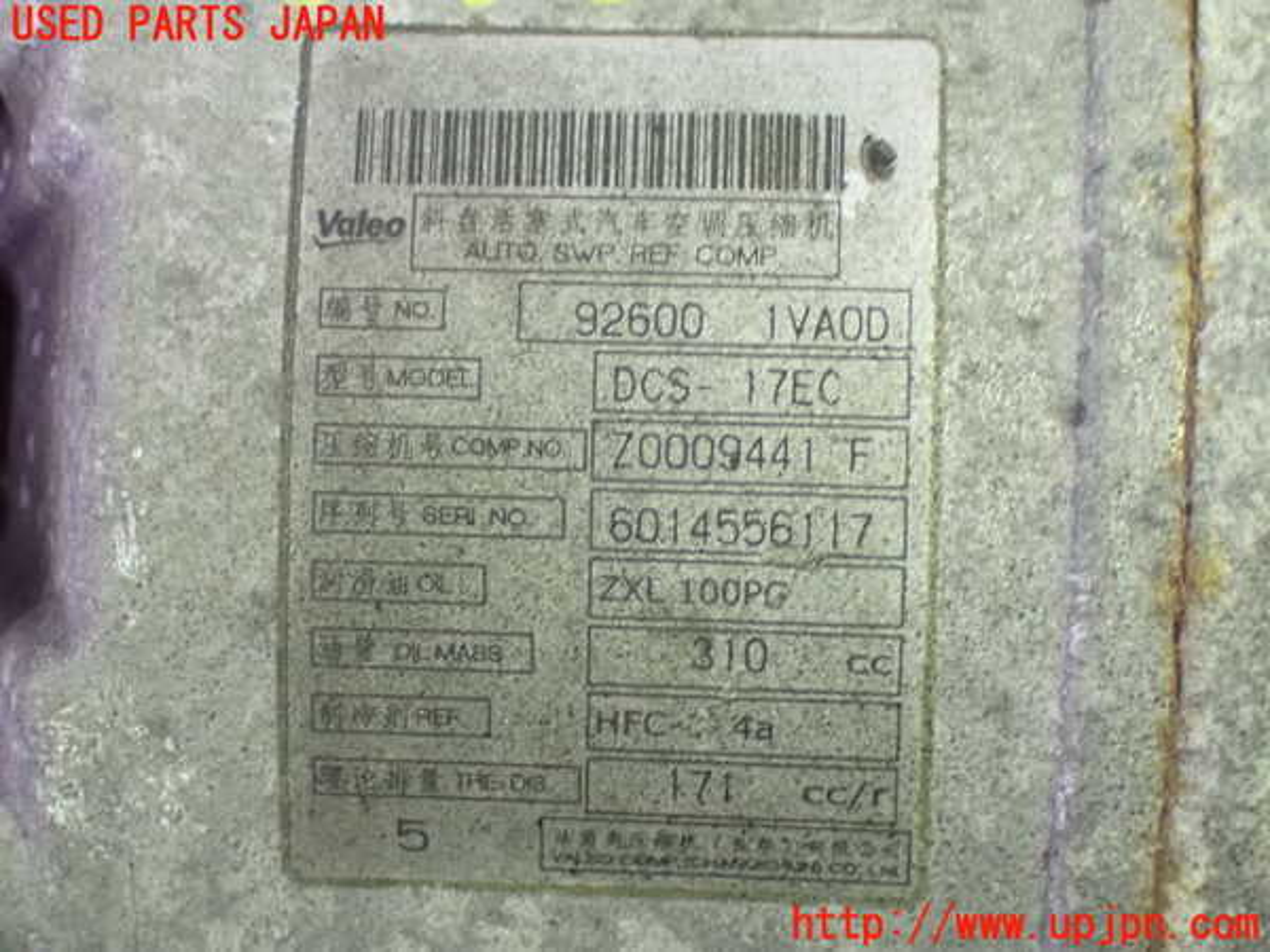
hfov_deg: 27.4
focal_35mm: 71
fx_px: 2605
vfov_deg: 20.7
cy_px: 476
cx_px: 635
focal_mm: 12.73
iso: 1600
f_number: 3.9
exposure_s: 1/15
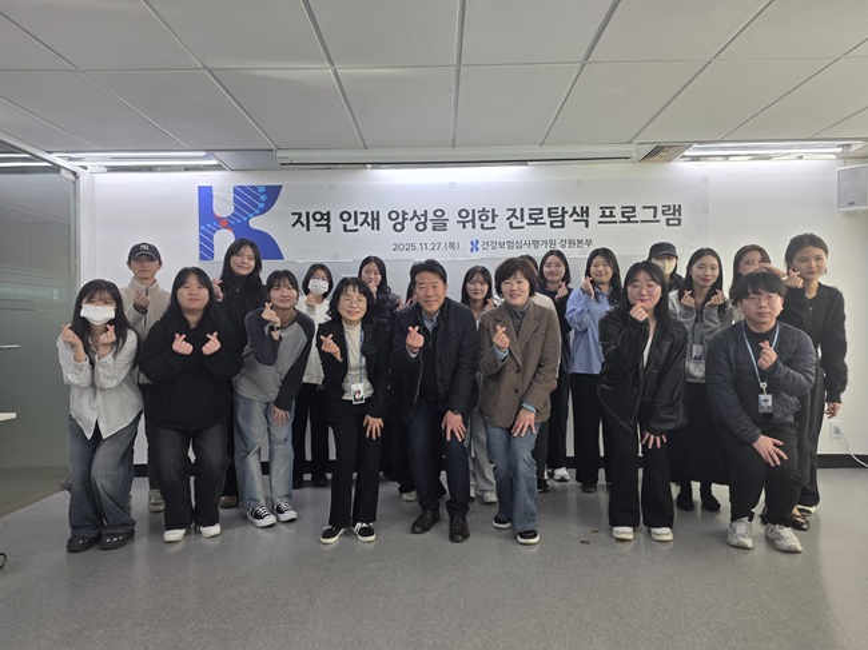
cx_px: 434
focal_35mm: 23
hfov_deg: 73.9
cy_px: 325
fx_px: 577
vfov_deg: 58.8
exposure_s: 1/120
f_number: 1.7
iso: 64
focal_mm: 6.25
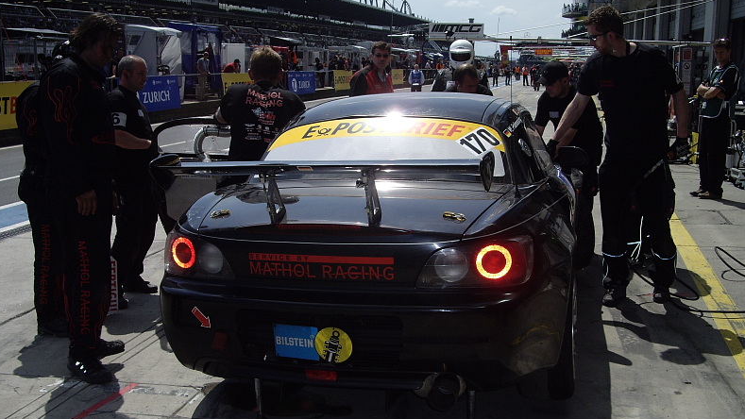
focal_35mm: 42
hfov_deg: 48.4
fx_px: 830
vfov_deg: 28.3
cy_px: 247
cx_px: 369
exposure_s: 1/800
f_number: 5.6
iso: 100
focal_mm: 7.9
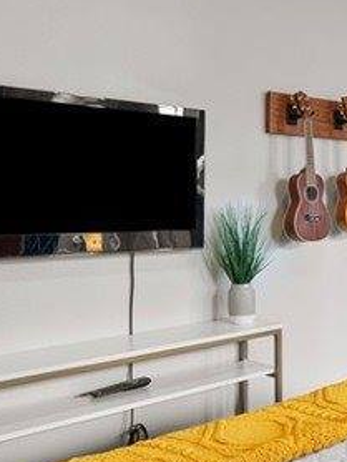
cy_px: 202
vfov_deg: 41.1
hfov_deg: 28.5
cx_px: 387
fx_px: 614
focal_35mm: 46
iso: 250
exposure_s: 1/1.25
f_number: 9
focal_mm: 13
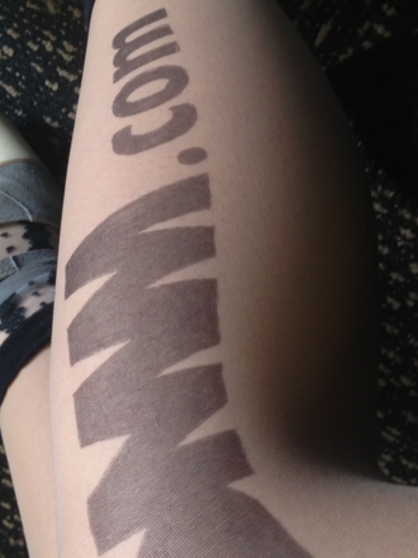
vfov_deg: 32.1
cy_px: 224
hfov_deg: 24.3
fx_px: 966
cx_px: 136
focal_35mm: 60
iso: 50
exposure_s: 1/24
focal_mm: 4.13
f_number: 2.4
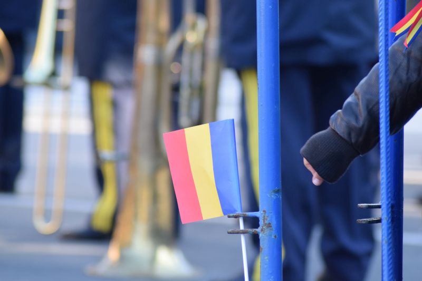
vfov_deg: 4.6
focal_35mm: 300
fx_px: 3516
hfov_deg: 6.9
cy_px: 140
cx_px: 211
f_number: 6.3
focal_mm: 200
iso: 1000
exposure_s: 1/320
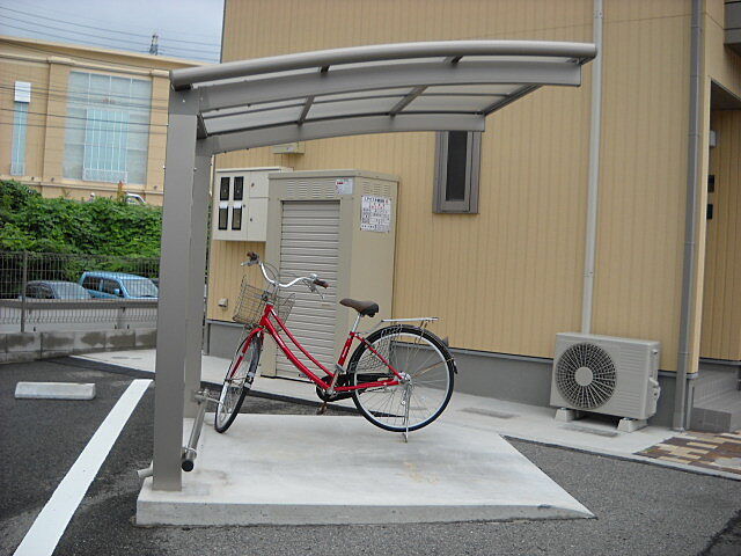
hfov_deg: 45.8
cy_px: 278
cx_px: 370
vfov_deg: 35.1
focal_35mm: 41
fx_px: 878
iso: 64
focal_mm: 6.72
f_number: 3.1
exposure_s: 1/201
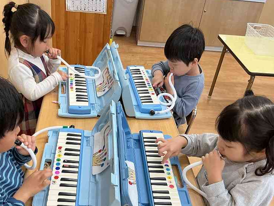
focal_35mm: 40
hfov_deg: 46.6
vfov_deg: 35.8
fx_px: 317
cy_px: 122
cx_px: 115
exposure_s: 1/120
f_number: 1.8
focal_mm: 3
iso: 64
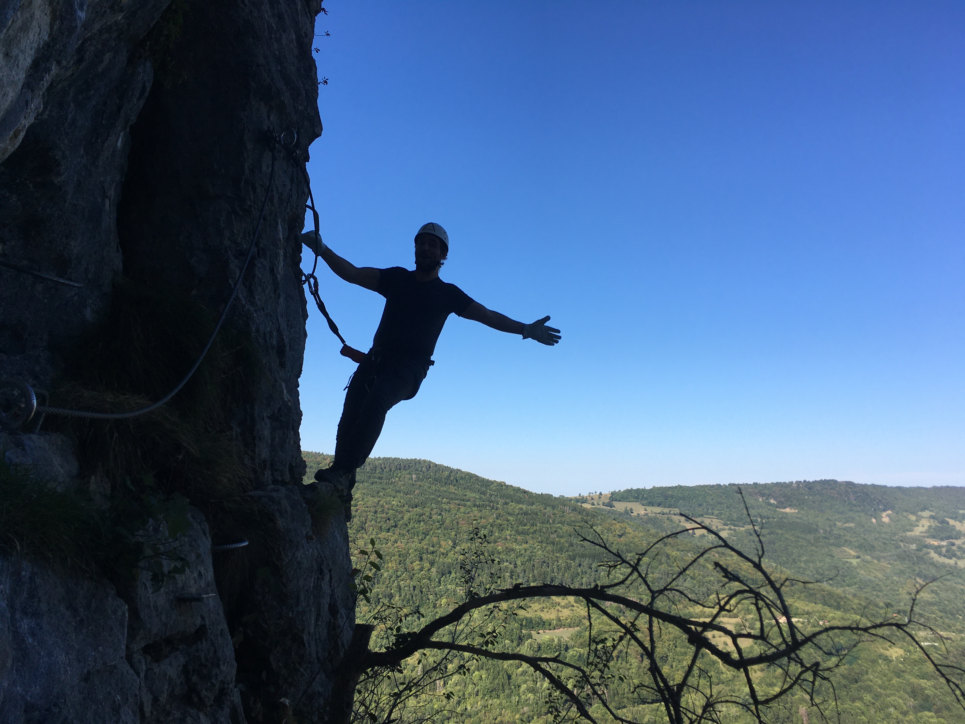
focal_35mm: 29
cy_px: 362
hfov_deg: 61.7
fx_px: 808
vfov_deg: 48.2
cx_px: 482
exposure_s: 1/1374
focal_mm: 4.15
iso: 25
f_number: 2.2
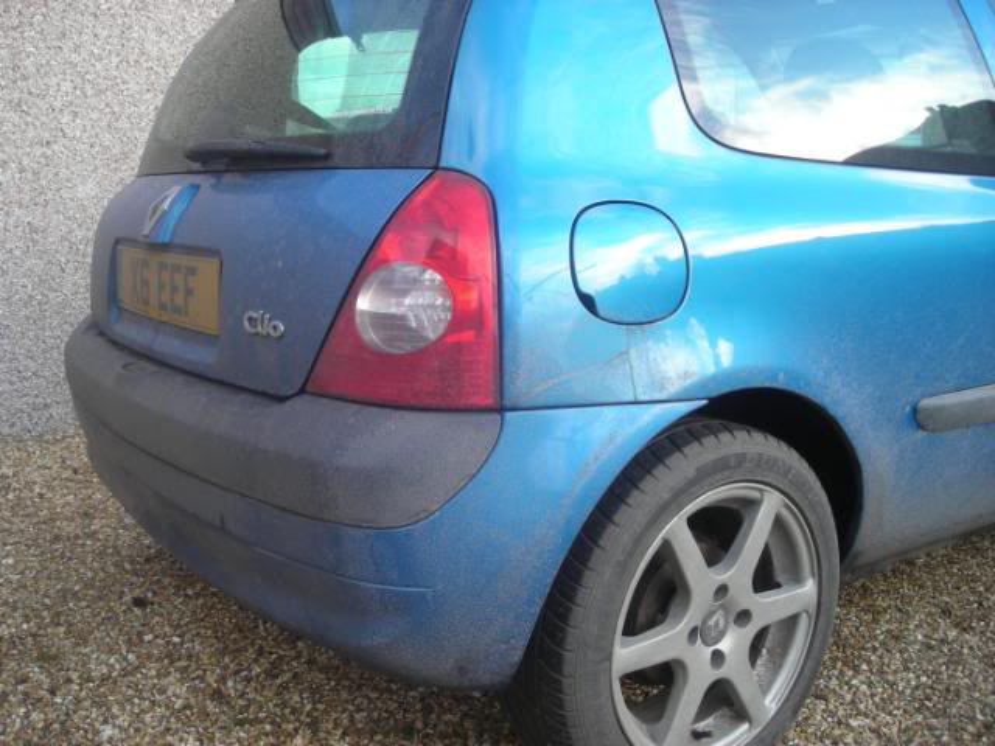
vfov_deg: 37.7
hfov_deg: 49.0
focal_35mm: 38
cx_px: 498
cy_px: 373
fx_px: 1092
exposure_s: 1/71.6
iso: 50
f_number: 3.2
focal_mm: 6.3
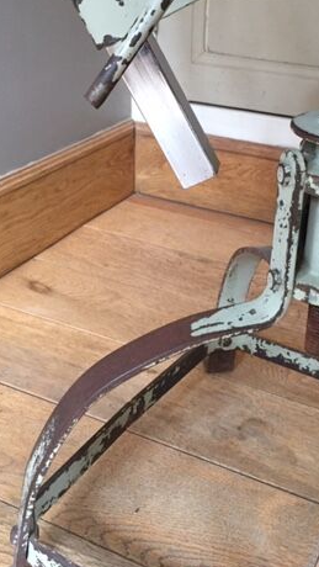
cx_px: 209
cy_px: 229
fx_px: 661
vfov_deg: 46.2
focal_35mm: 44
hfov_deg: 27.0
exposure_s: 1/33
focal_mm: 4.15
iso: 200
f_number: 2.2
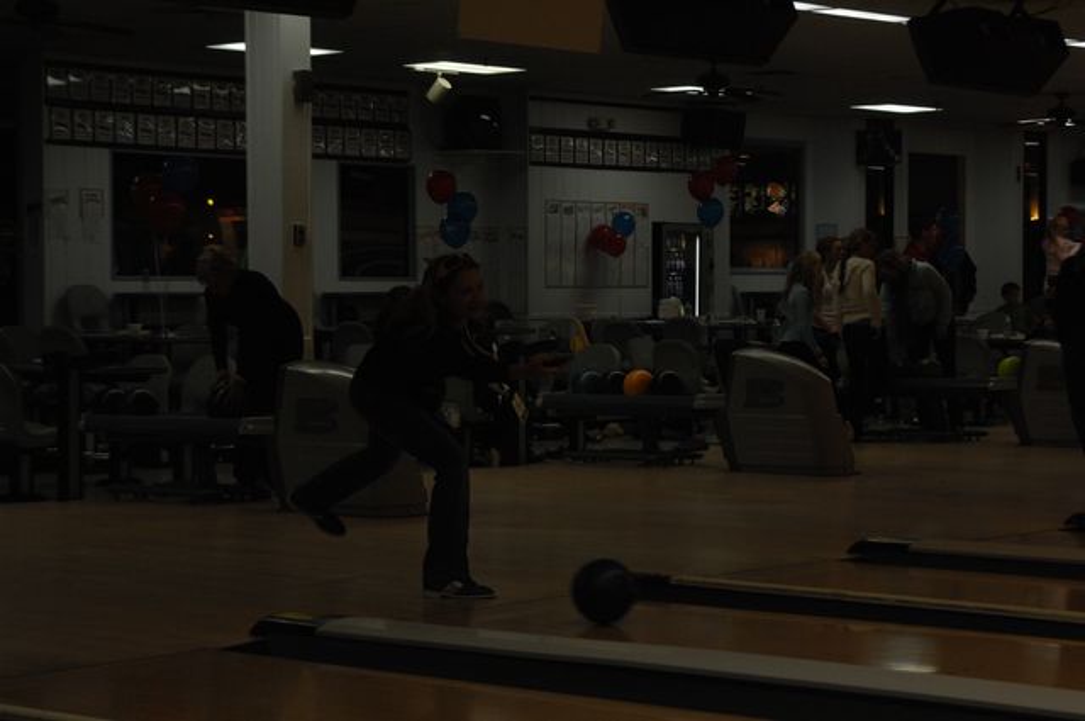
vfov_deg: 15.7
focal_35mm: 87
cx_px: 542
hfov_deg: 23.4
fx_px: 2619
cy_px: 360
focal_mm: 58
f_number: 4.5
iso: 400
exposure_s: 1/125
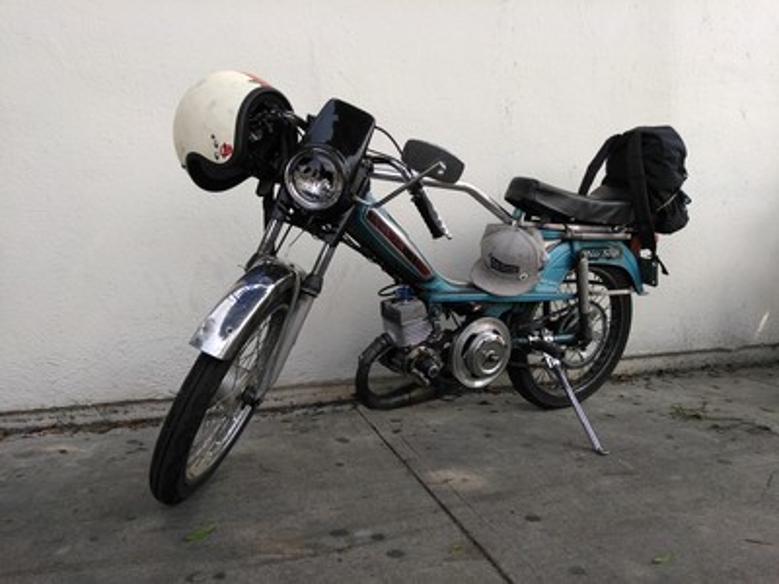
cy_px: 292
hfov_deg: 81.7
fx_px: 450
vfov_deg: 66.0
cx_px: 390
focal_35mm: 20
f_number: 2.2
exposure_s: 1/250
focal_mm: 3.46
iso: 100
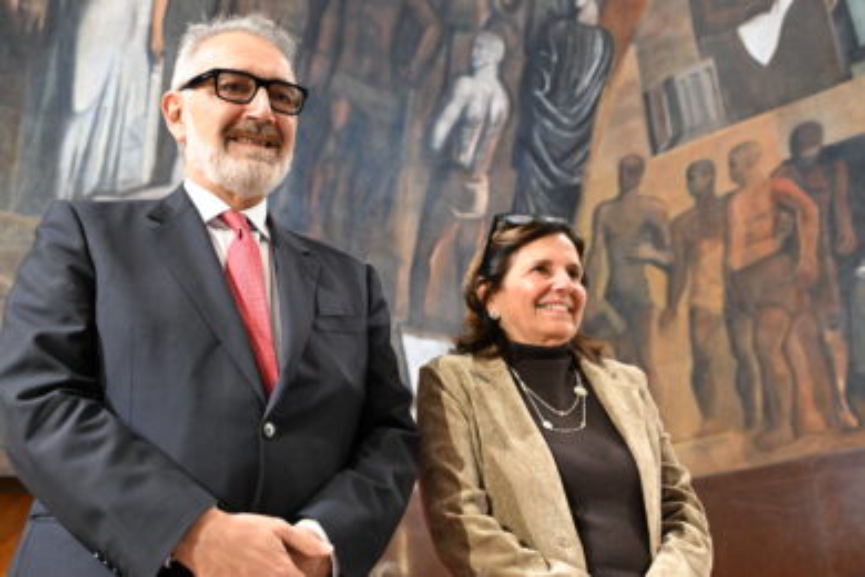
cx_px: 432
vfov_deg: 31.9
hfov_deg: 46.4
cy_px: 288
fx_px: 1009
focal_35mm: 42
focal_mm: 42
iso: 4500
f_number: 6.3
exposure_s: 1/50
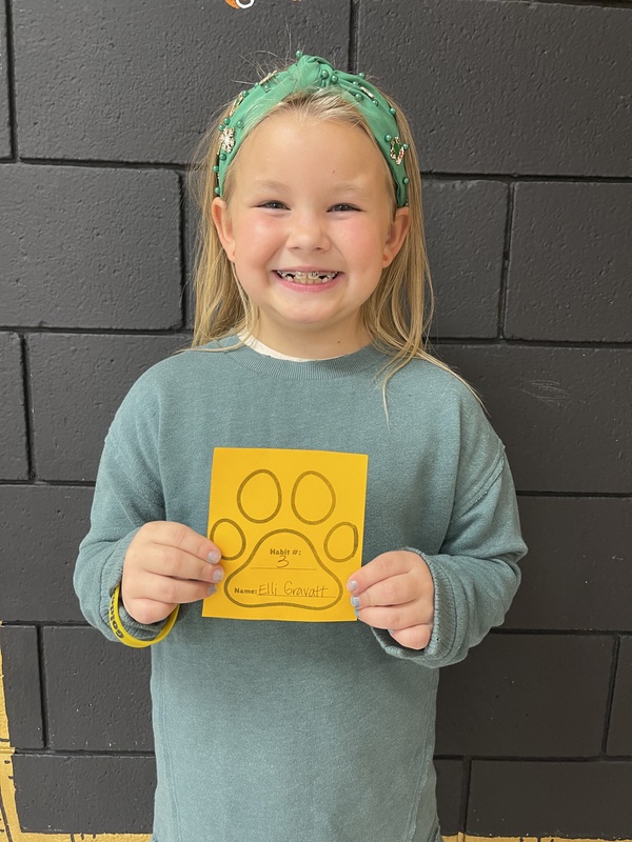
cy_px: 421
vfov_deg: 69.4
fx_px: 609
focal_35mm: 25
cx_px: 316
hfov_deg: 54.9
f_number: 1.6
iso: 160
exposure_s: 1/60
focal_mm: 5.1
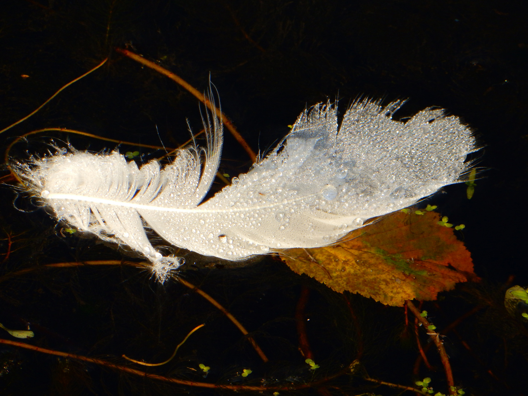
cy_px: 198
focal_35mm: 750
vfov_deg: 2.0
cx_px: 264
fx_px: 11440
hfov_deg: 2.6
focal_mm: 135
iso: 125
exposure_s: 1/200
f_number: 7.6
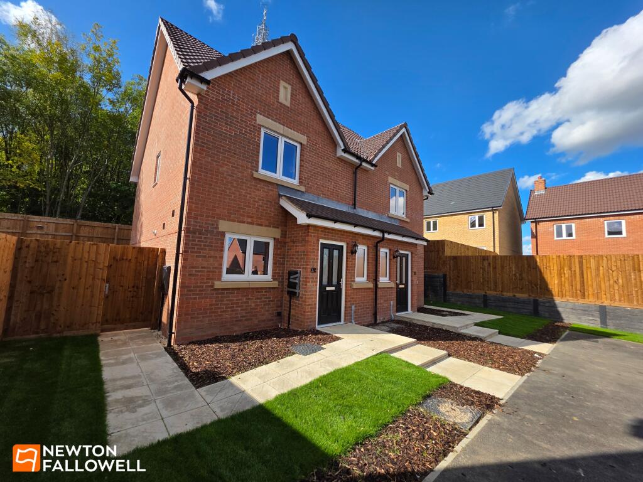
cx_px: 322
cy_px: 241
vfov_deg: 89.9
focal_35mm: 13
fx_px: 241
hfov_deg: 106.2
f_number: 1.9
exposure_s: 1/2000
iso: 50
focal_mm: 2.2
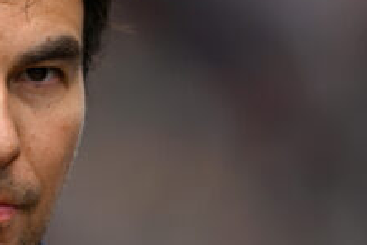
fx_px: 14077
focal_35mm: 1381
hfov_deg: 1.5
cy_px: 174
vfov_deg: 1.0
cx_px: -3
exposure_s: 1/1250
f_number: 2.8
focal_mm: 400
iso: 200
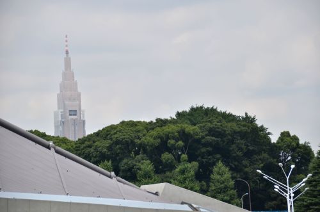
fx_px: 1397
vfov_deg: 8.7
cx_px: 160
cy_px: 106
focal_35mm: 158
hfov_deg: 13.1
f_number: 6.3
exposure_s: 1/640
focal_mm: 105
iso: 100
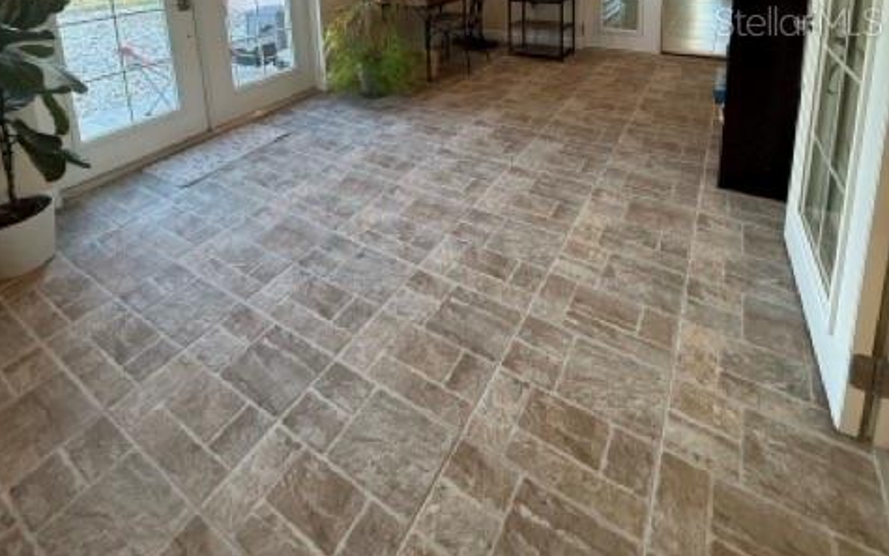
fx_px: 485
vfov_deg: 50.3
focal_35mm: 20
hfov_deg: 85.1
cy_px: 21
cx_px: 442
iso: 200
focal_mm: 2.22
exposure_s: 1/120
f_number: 2.2
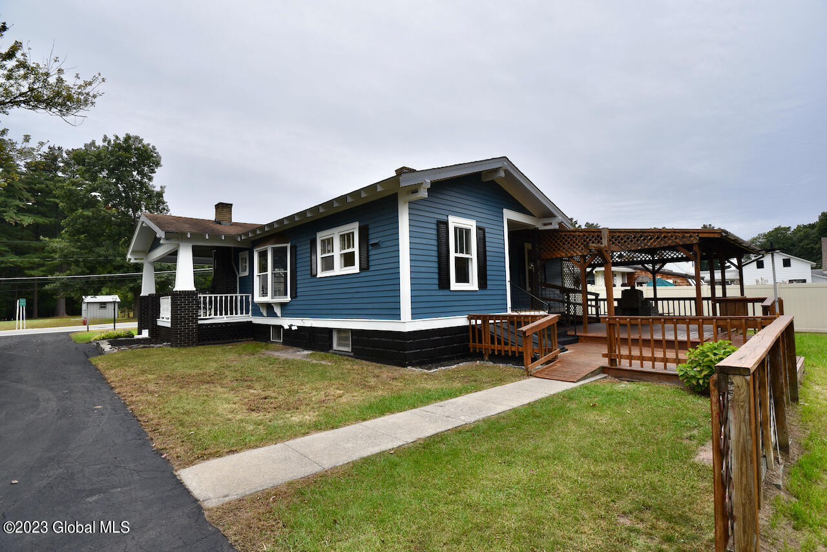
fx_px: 391
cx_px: 414
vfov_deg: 70.5
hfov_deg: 93.2
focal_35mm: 17
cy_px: 276
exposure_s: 1/250
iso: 400
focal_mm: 17
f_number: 8
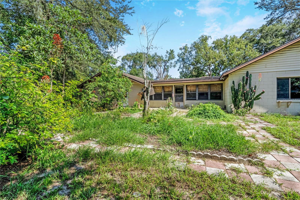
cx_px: 150
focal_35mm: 16
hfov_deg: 95.0
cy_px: 100
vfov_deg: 72.0
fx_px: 137
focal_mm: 11
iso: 250
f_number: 9
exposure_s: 1/4000
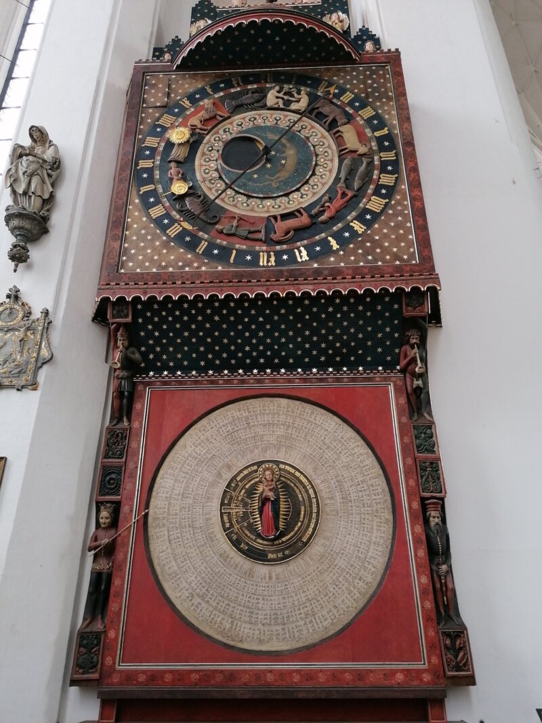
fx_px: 564
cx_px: 271
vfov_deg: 65.3
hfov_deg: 51.3
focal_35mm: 27
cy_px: 362
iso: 100
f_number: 1.8
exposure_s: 1/50
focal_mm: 4.75
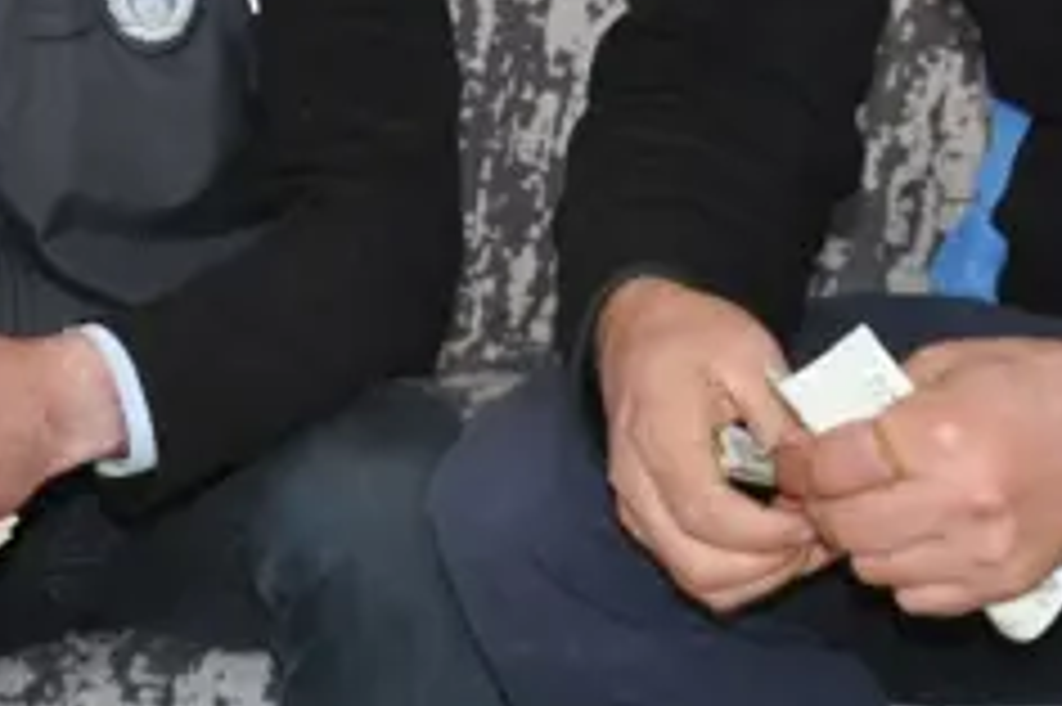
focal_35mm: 140
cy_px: 117
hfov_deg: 14.7
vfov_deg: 9.8
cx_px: 657
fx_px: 4123
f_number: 4
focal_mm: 25
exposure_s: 1/60
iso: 800
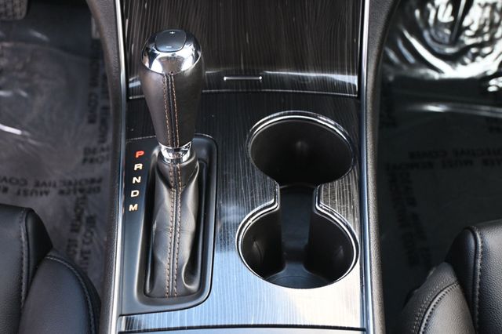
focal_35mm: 58
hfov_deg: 34.2
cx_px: 251
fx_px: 815
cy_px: 167
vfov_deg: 23.2
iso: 1400
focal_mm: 39
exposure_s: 1/125
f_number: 5.6
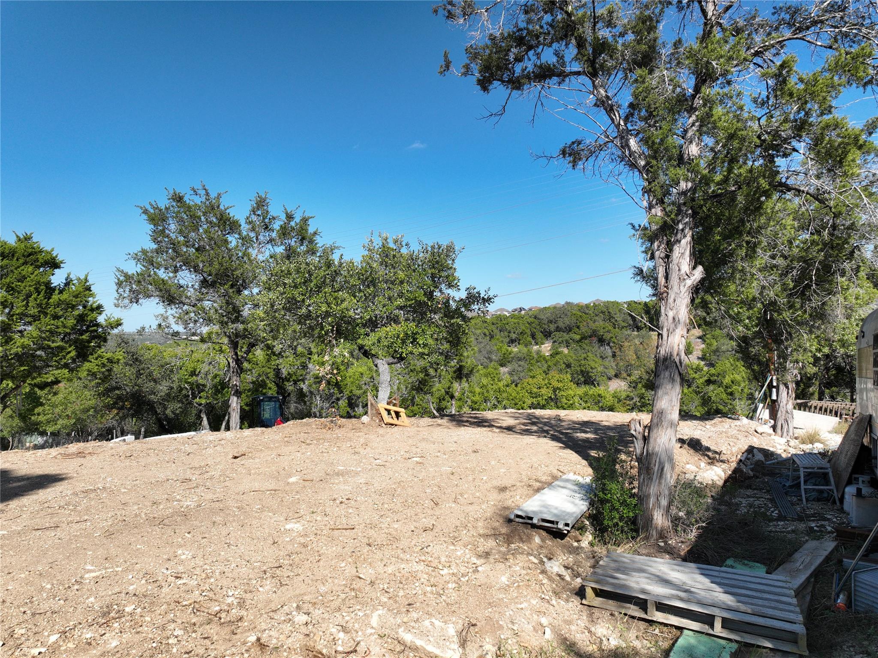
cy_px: 329
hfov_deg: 71.6
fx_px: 608
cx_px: 439
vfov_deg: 56.8
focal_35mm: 24
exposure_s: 1/2000
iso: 100
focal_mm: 12.29
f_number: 2.8
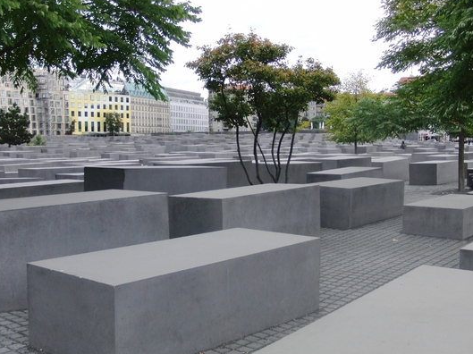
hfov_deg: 44.8
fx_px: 574
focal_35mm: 42
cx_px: 215
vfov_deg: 34.3
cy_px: 176
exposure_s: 1/250
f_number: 3.6
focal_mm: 6.42
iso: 100
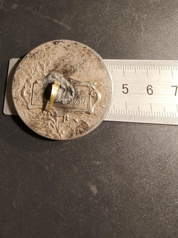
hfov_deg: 58.9
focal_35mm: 23
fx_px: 158
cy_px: 119
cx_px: 89
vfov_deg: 73.9
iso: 160
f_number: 2
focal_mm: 2.32
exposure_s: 1/100
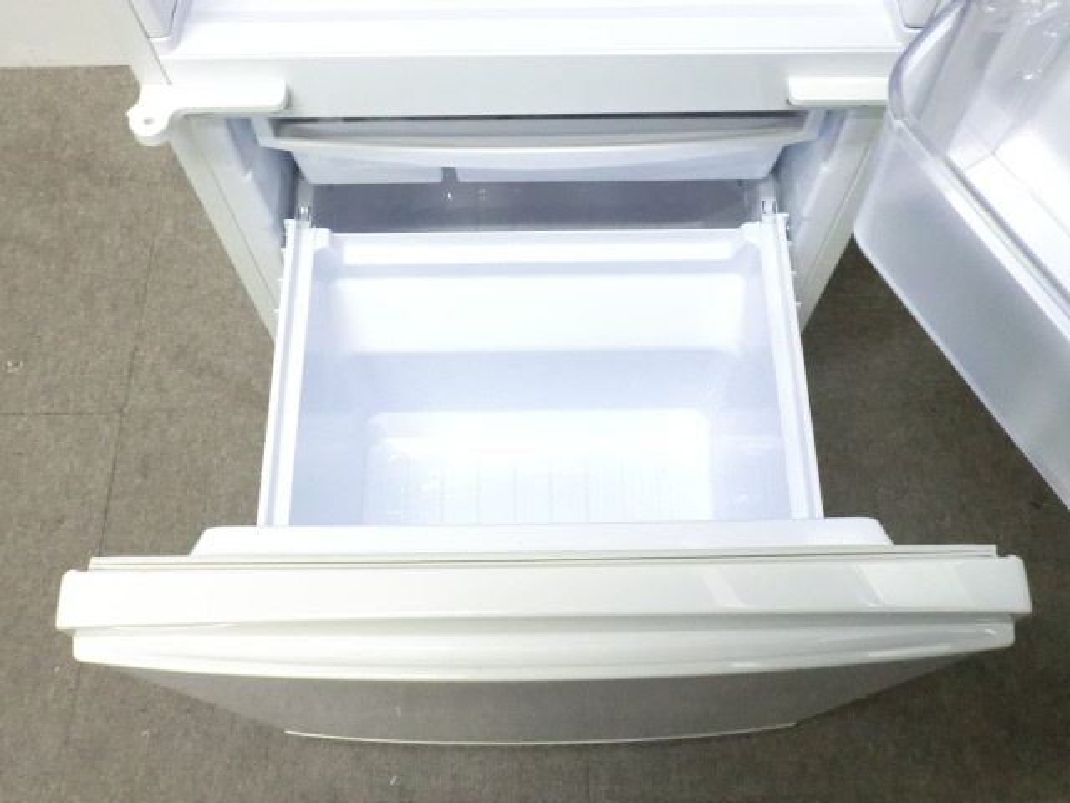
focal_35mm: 32
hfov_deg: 56.8
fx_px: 989
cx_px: 535
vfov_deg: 44.2
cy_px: 402
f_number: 3.5
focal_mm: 5.8
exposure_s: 1/40
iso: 800
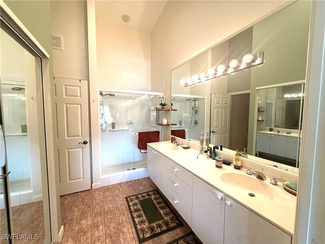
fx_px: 131
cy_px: 122
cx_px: 162
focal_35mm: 14
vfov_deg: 85.7
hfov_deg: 102.1
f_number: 2.2
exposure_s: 1/120
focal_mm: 2.22
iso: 250
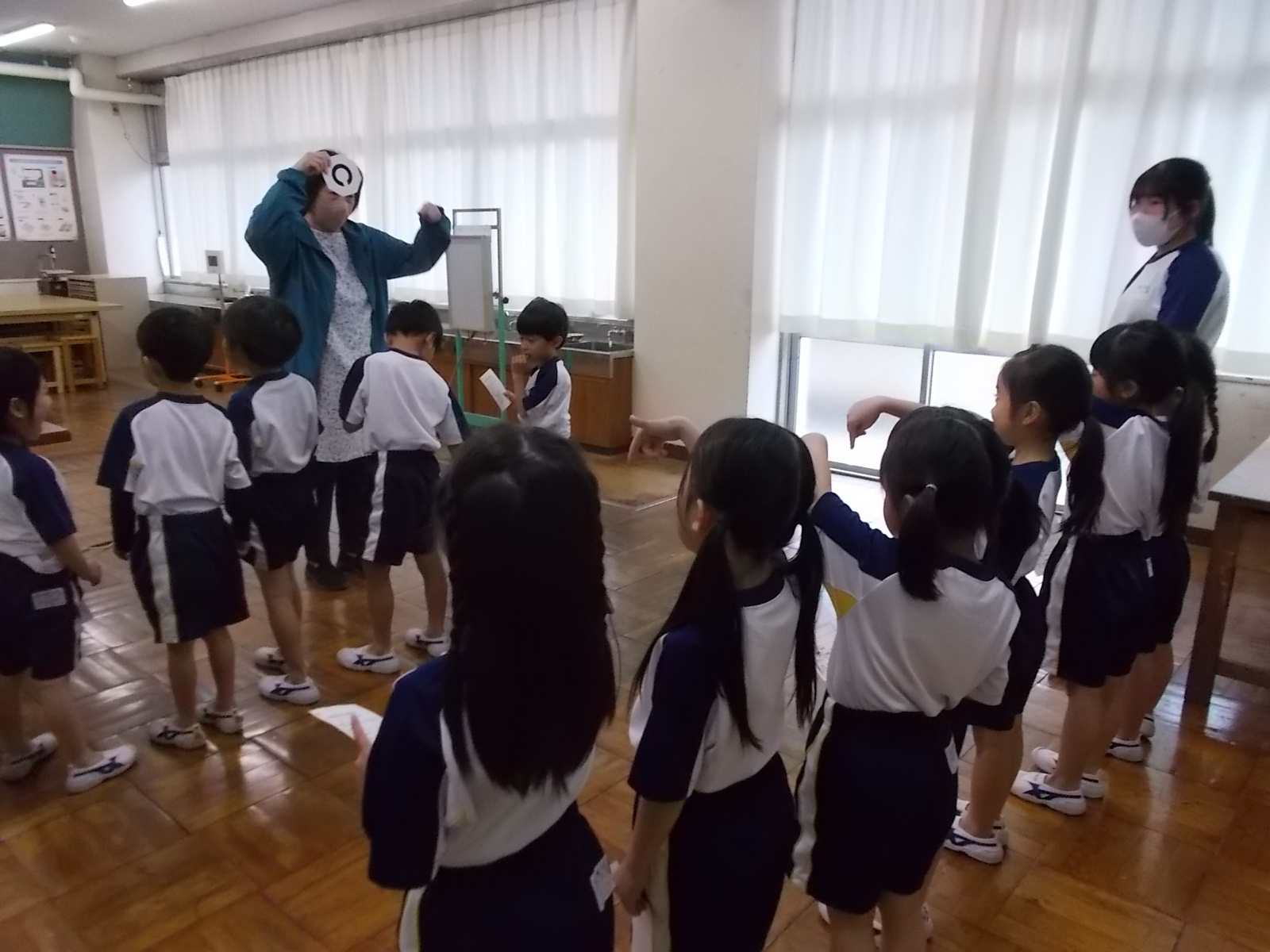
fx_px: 954
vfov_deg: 53.1
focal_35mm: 26
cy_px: 476
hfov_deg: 67.3
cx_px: 635
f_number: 3.2
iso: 400
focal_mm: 4.6
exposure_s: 1/125
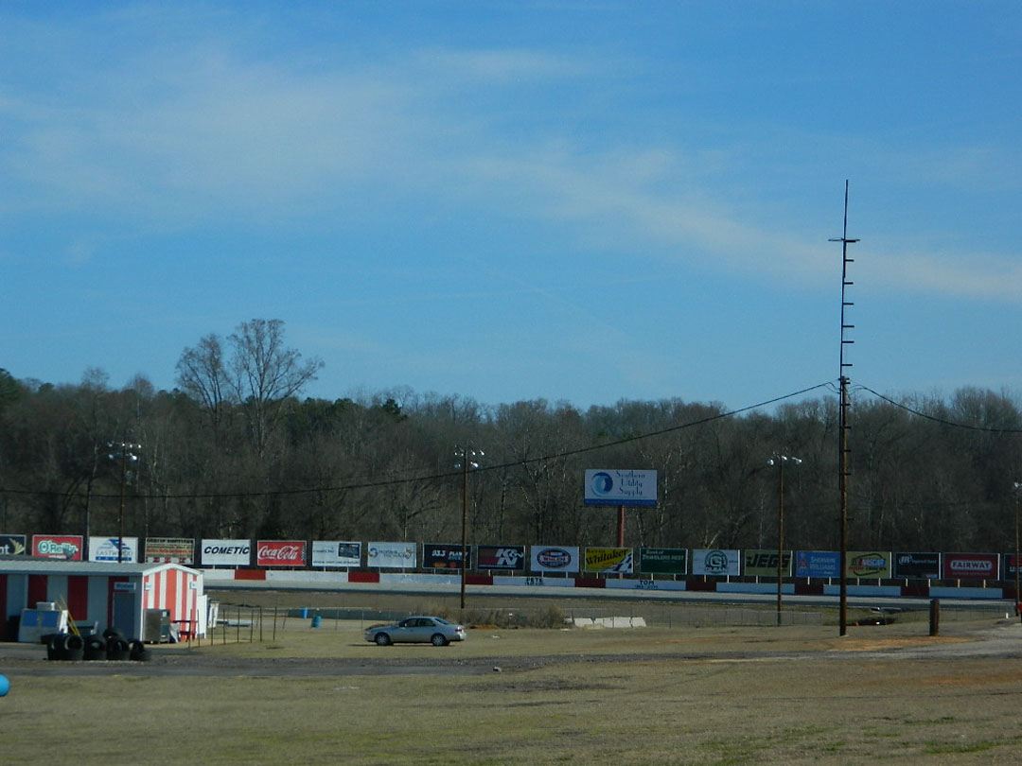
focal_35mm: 103
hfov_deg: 19.1
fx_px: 3041
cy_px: 383
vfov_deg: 14.4
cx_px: 511
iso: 80
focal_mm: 18.6
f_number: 12.6
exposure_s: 1/160
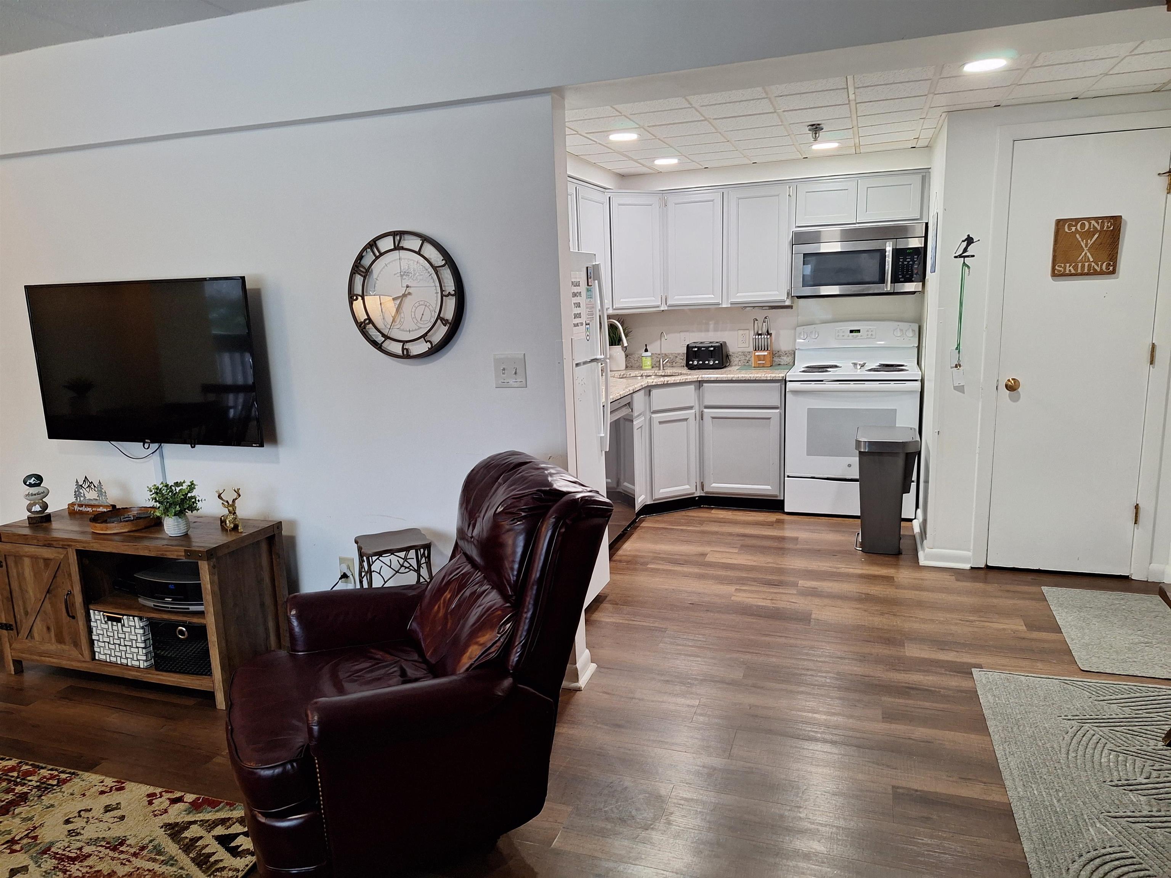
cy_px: 439
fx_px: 778
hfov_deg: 73.9
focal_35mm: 23
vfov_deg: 58.9
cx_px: 586
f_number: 1.8
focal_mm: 5.54
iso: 160
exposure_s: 1/40
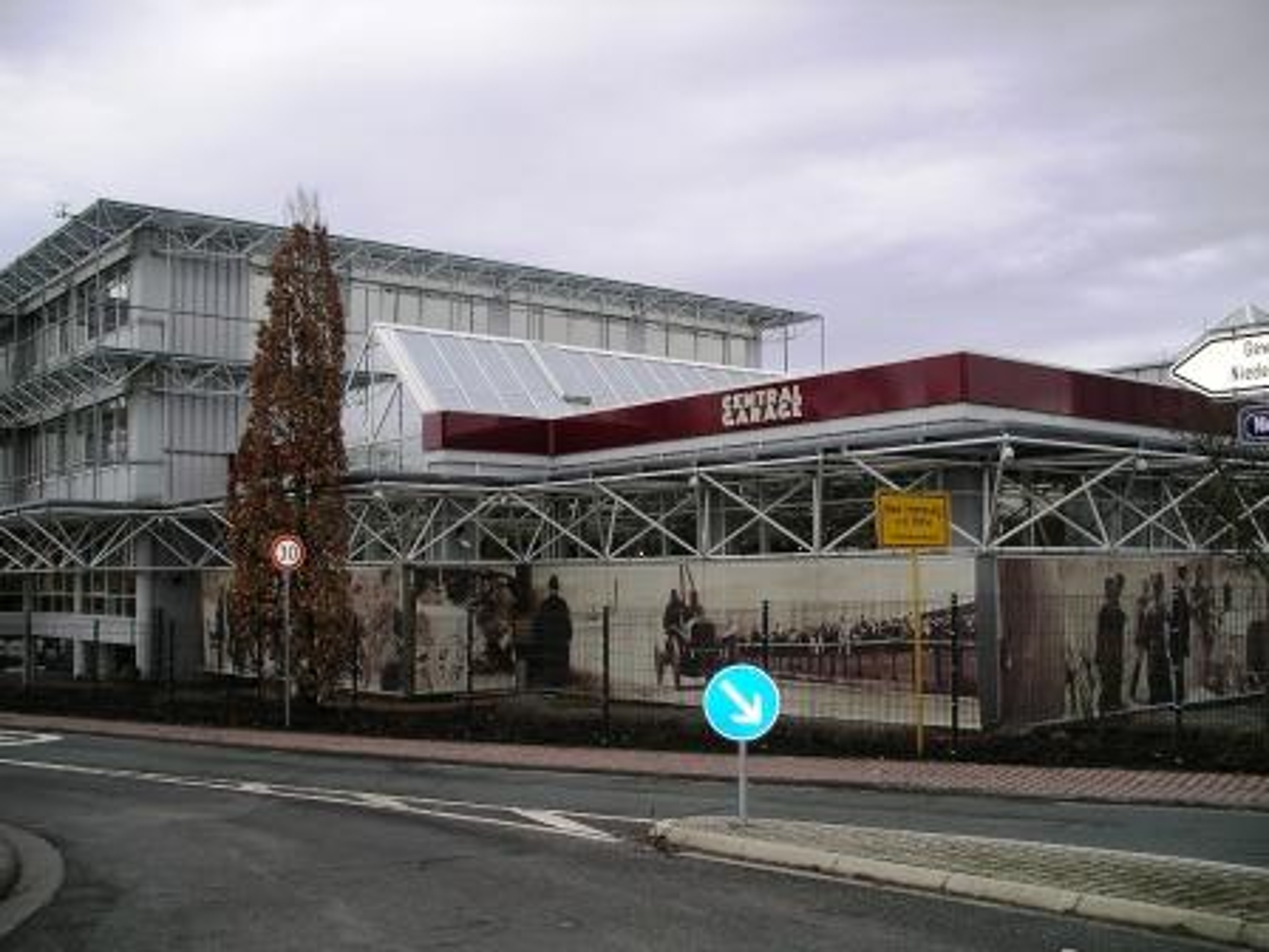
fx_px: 1356
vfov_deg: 38.7
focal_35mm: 37
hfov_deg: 50.1
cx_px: 634
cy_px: 476
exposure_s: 1/168
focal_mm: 7.8
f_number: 2.8
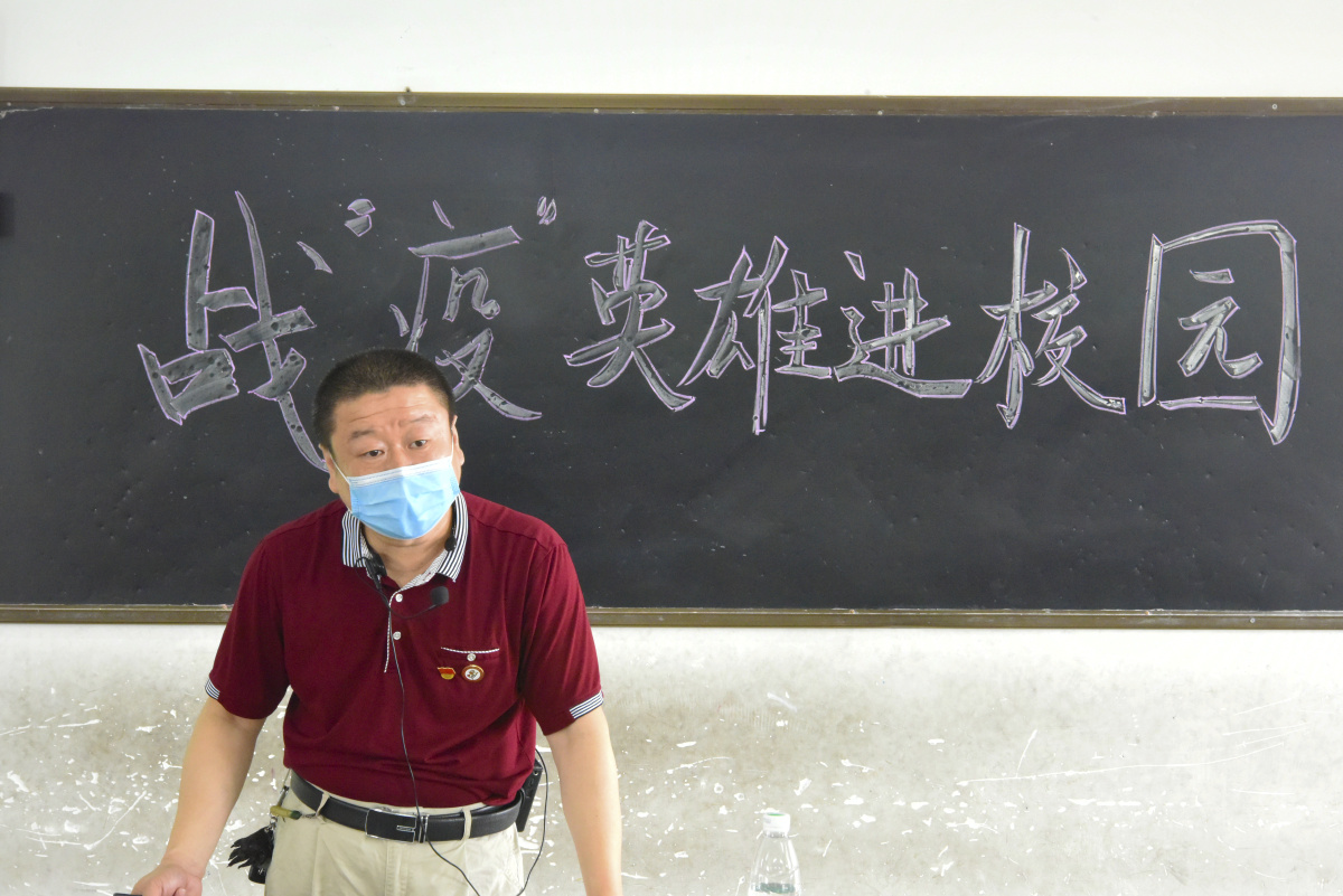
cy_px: 448
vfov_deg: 21.9
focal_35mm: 62
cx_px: 672
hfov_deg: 32.4
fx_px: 2314
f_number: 18
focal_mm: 62
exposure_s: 1/40
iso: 12800
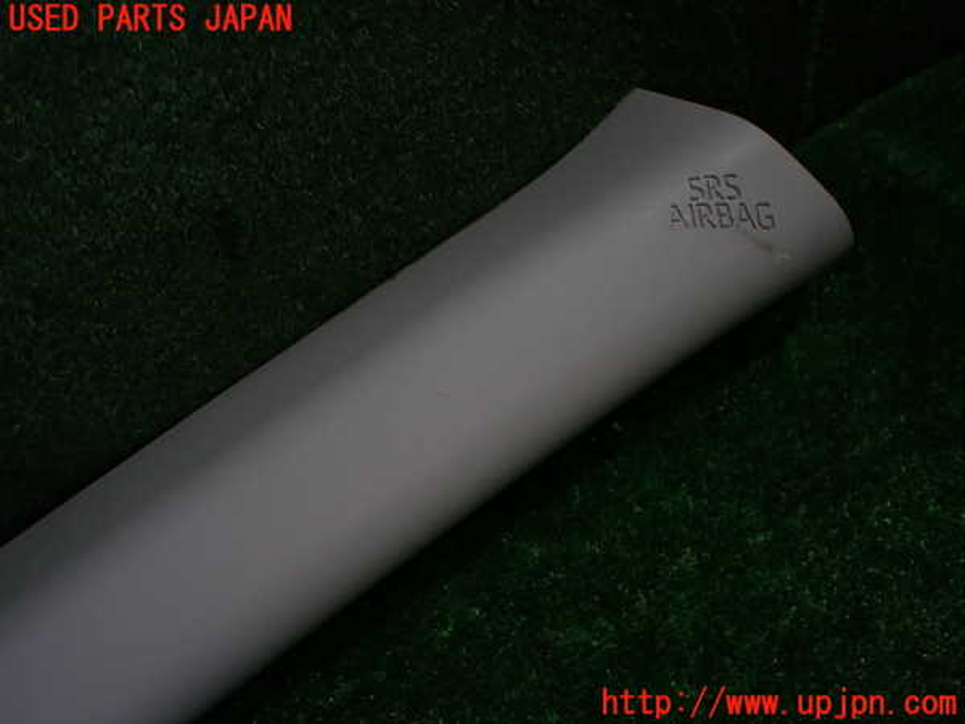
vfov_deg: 46.8
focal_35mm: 30
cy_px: 362
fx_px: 836
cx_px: 482
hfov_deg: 60.0
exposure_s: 1/125
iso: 125
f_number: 2.3
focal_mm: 5.4
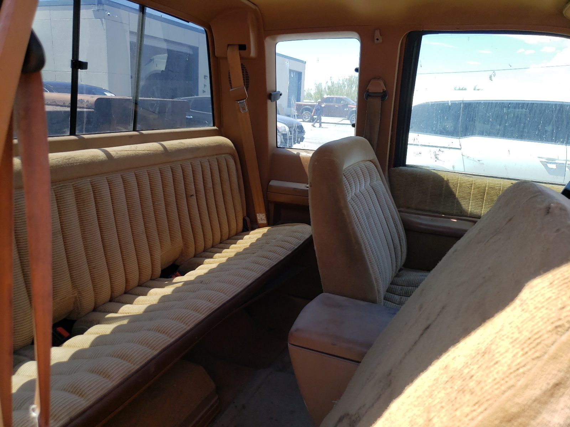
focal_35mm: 26
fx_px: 428
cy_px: 214
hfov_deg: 67.3
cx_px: 285
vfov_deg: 53.1
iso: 50
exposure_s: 1/714
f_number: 1.5
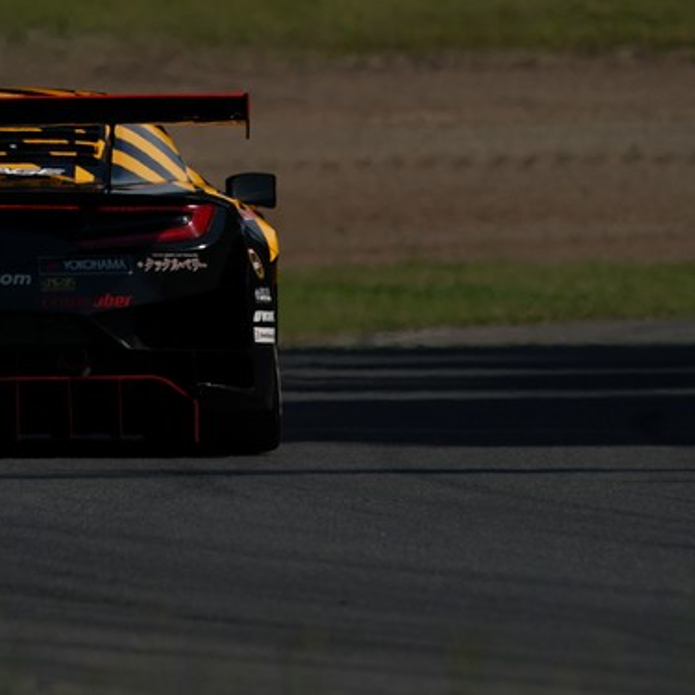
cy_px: 408
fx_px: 22170
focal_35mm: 976
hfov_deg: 1.8
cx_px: 122
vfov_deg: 1.8
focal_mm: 600
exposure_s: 1/1000
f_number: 10
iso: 200
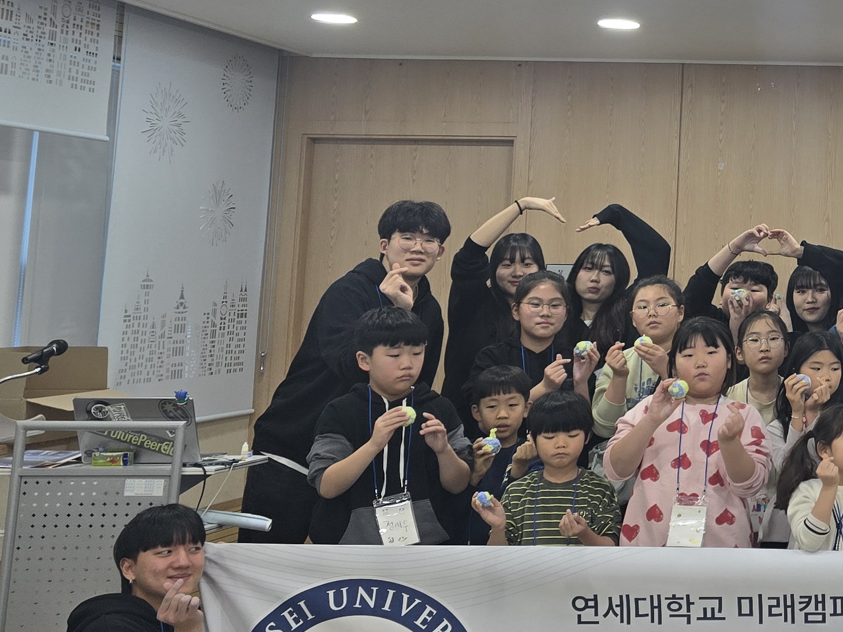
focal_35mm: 63
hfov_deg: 26.1
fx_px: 1534
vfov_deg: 22.9
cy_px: 117
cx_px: 1099
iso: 40
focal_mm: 6.3
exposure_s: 1/120
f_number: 1.7
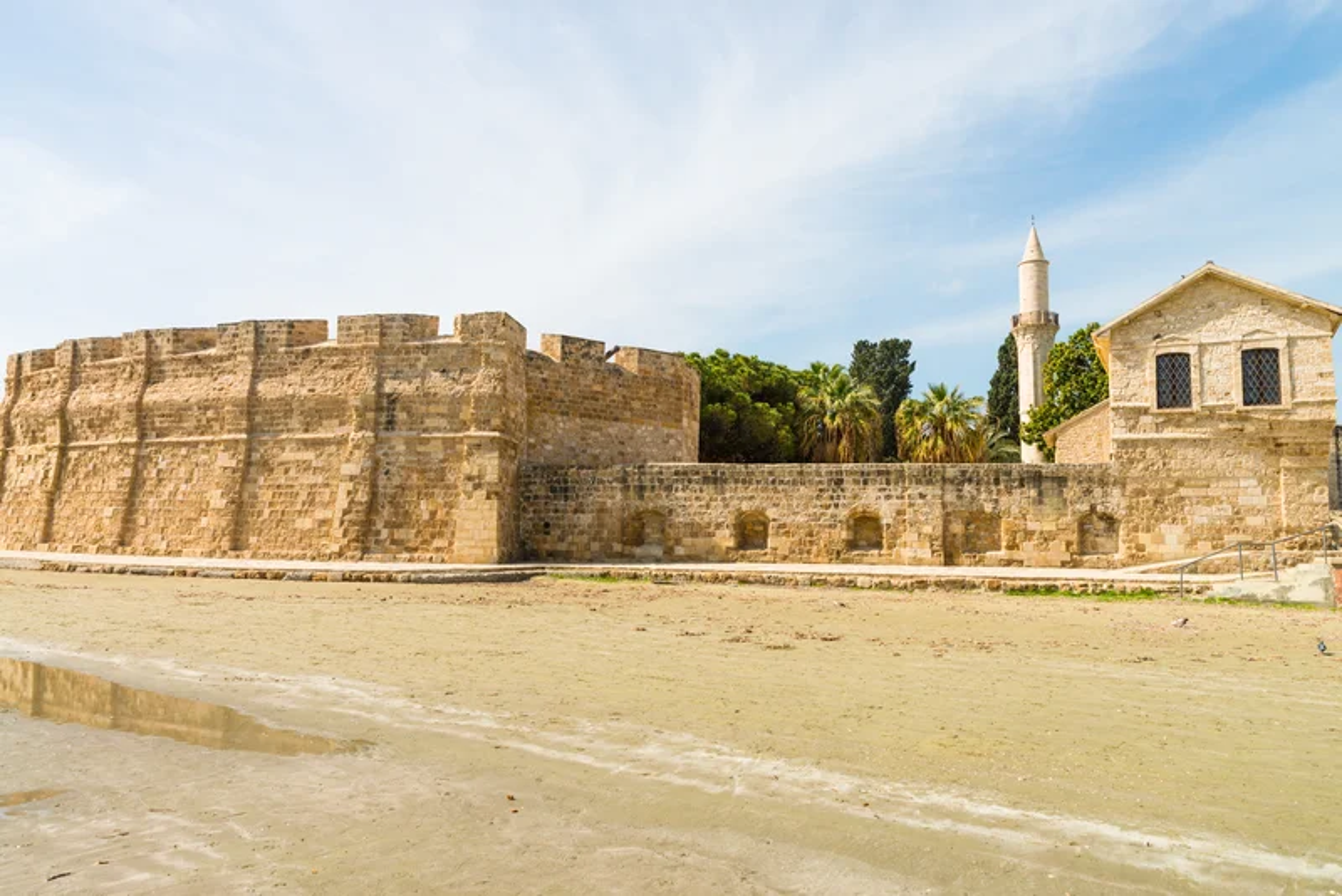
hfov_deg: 73.7
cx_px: 671
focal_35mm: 24
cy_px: 448
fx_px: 895
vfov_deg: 53.2
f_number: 7.1
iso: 100
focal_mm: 24
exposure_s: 1/320
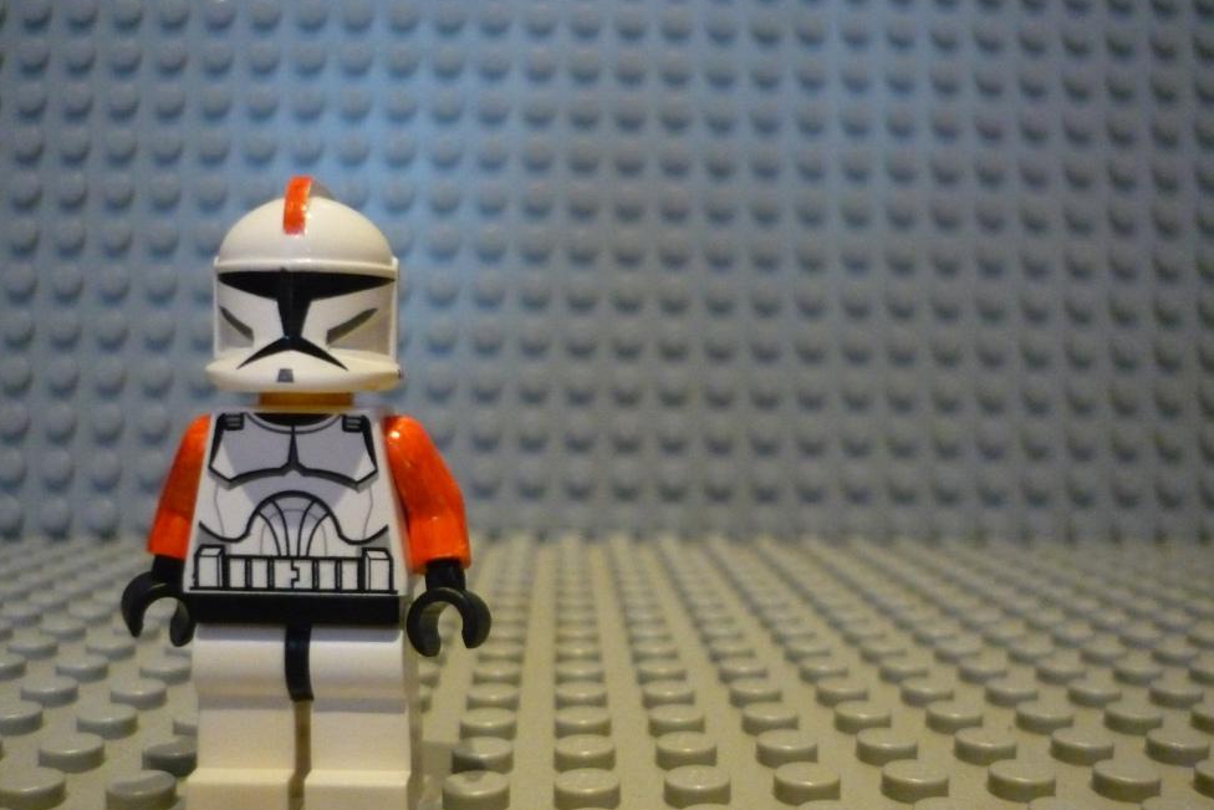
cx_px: 618
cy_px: 449
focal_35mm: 36
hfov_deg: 53.1
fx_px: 1214
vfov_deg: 36.8
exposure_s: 1/20
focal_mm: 5.5
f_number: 2.8
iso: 800
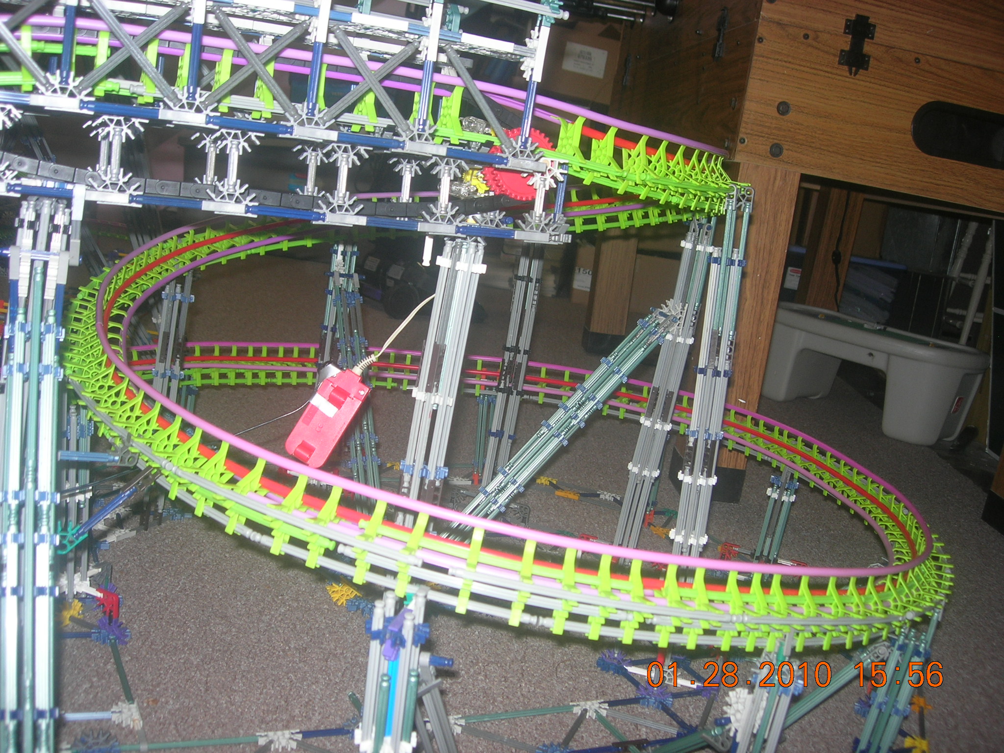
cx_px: 502
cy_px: 376
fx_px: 1102
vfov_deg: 37.7
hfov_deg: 49.0
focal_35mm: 38
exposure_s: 1/60.1
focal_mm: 7.8
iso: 64
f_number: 2.8
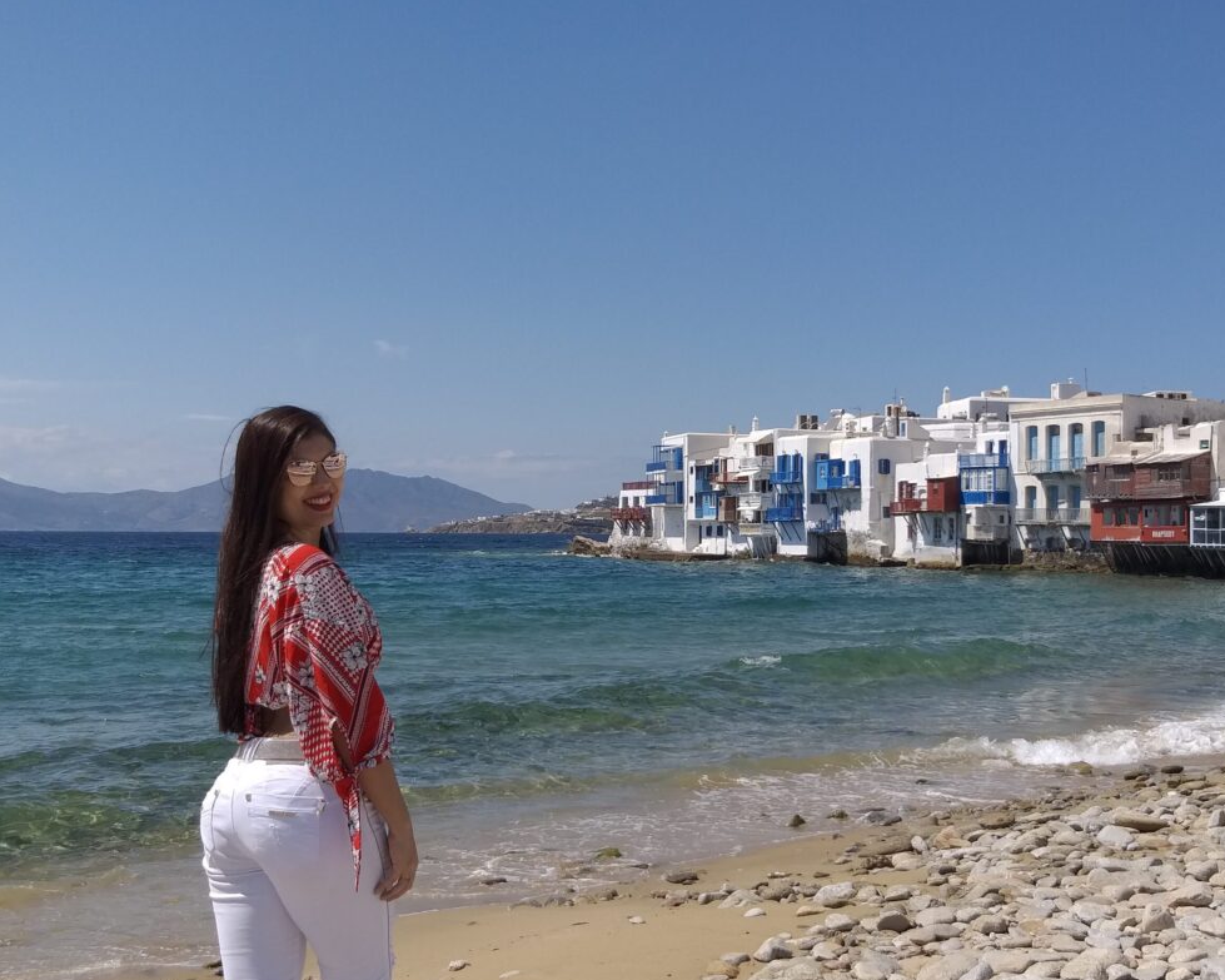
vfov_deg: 51.5
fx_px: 1015
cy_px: 494
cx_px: 654
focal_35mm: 28
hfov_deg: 62.2
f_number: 1.7
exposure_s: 1/3101
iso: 40
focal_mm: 3.93
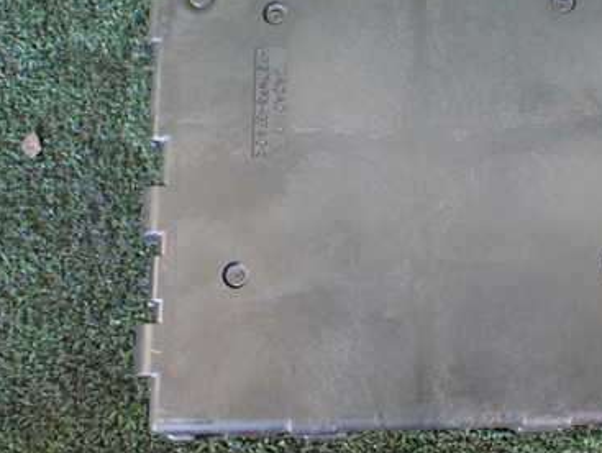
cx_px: 433
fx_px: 853
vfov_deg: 29.6
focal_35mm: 49
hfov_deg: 38.1
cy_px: 169
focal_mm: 5.4
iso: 800
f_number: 2.3
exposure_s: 1/60
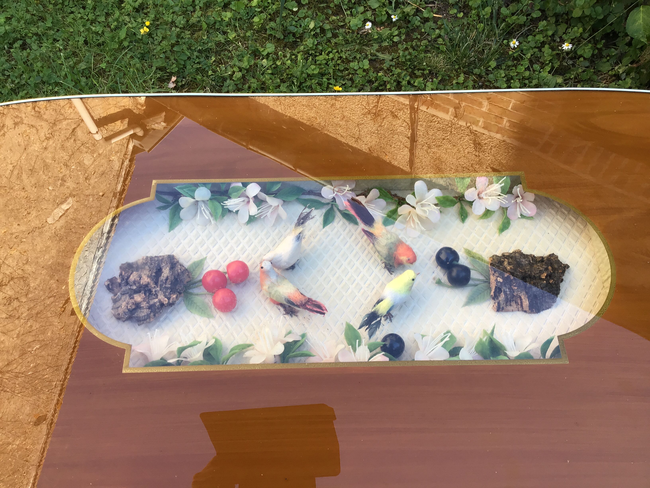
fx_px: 582
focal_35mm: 31
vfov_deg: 45.4
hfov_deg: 58.4
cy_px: 244
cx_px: 325
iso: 25
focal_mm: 3.3
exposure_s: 1/126
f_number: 2.4
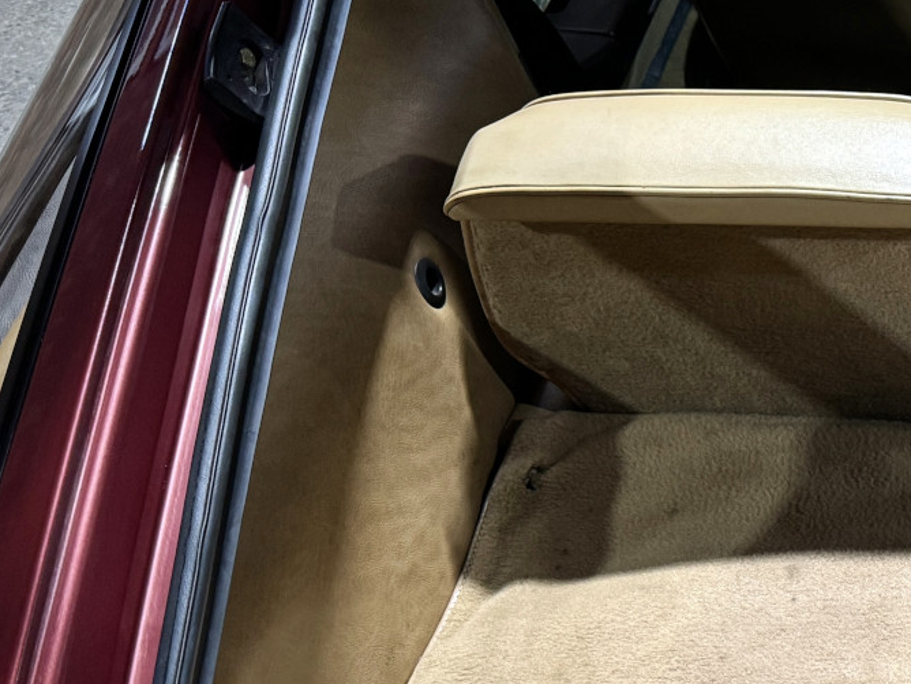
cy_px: 587
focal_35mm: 69
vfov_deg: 20.9
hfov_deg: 23.7
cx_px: 1282
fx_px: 1816
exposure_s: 1/50
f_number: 1.78
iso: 250
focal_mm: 6.76
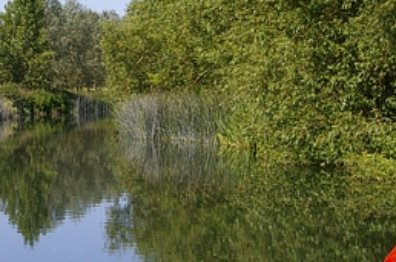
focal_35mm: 122
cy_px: 34
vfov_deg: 11.1
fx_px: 1341
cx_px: -14
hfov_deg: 16.4
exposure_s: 1/250
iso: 200
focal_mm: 35
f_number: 9.5
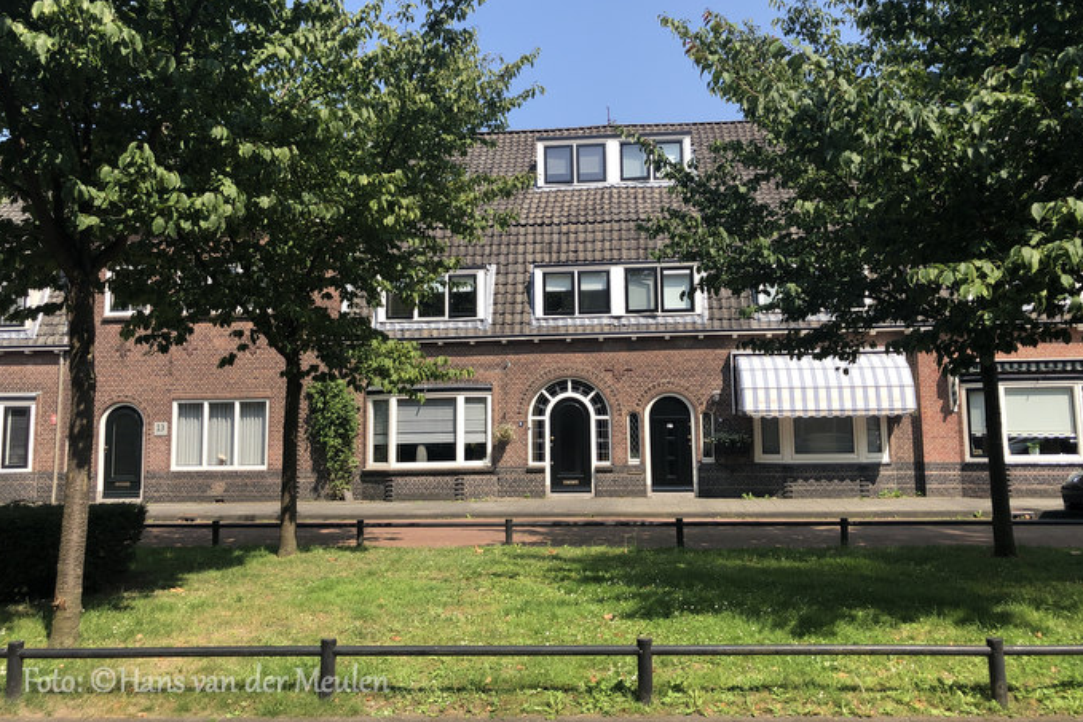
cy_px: 325
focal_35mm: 30
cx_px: 552
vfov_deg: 43.6
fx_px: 903
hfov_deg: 61.9
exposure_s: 1/972
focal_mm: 3.99
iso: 20
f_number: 1.8
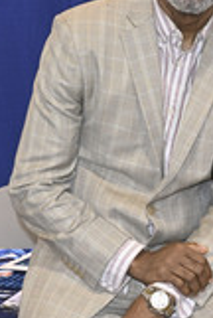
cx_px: 200
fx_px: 852
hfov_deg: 14.1
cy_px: 117
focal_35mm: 96
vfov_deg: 21.1
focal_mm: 34.5
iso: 1250
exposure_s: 1/250
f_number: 5.6
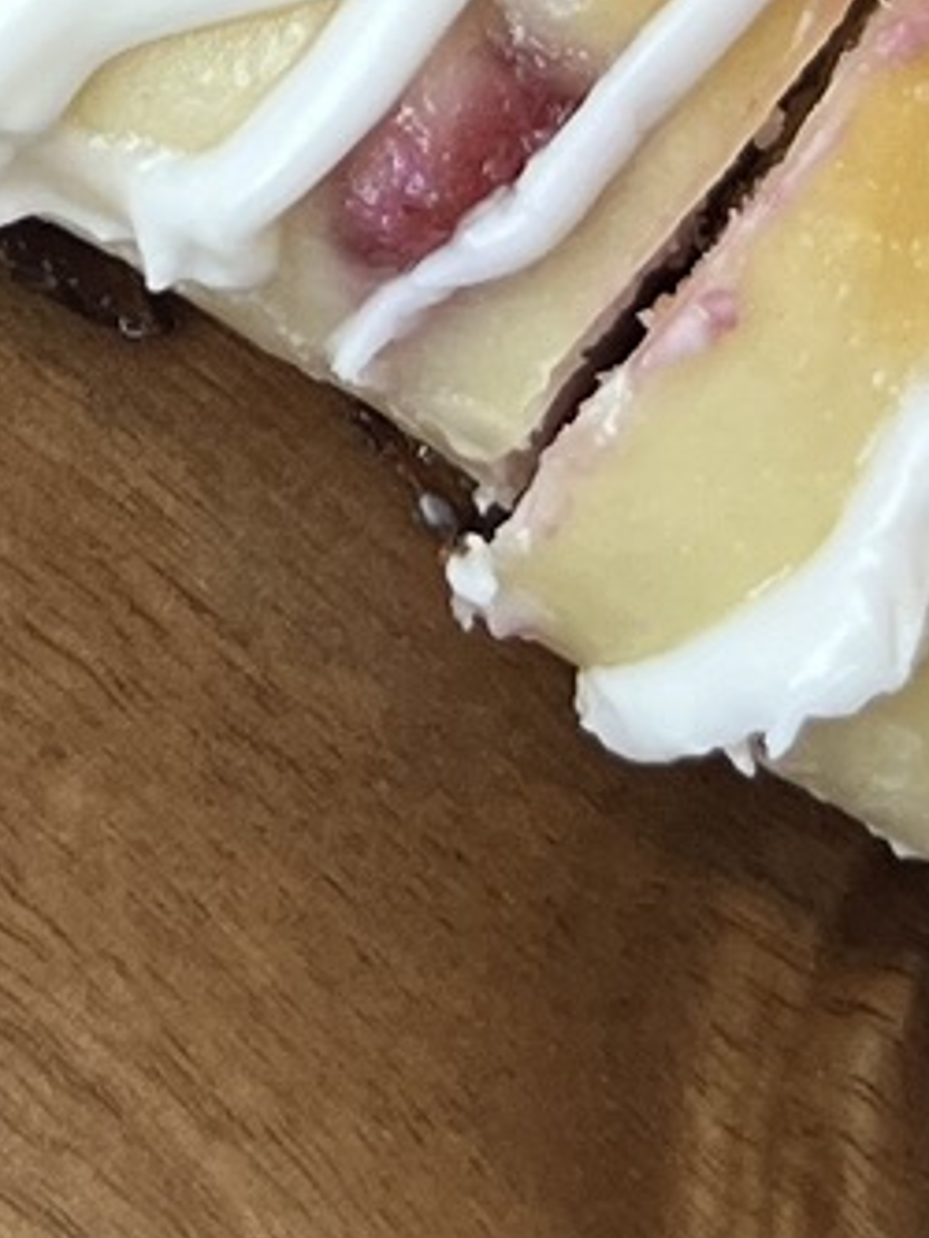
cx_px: -1215
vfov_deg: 10.8
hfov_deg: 8.7
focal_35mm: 156
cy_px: -1744
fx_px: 5579
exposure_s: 1/120
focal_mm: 5.1
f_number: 1.6
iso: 64
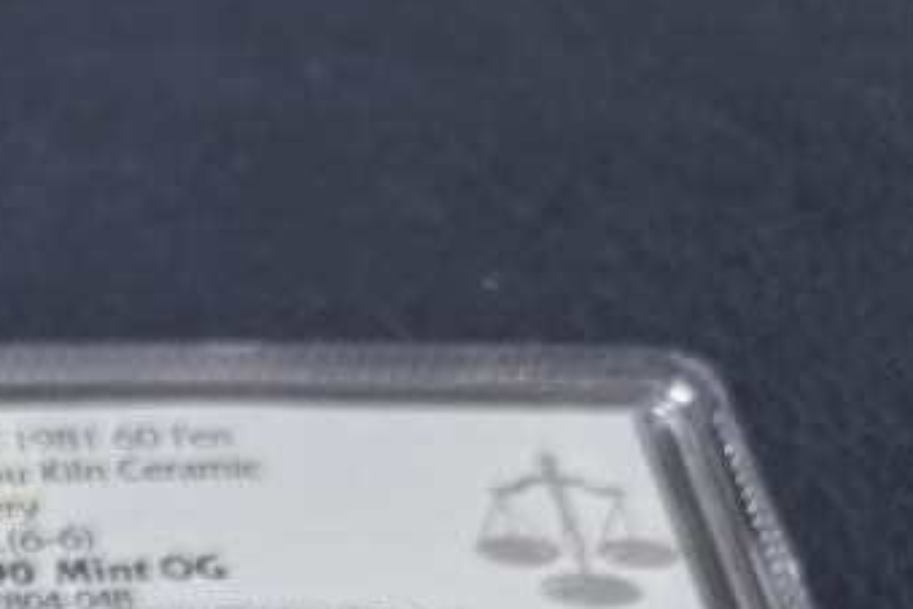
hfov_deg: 16.4
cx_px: -762
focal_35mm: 103
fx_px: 2612
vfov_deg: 11.4
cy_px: 1385
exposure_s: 1/33.3
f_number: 2
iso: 400
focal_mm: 5.75
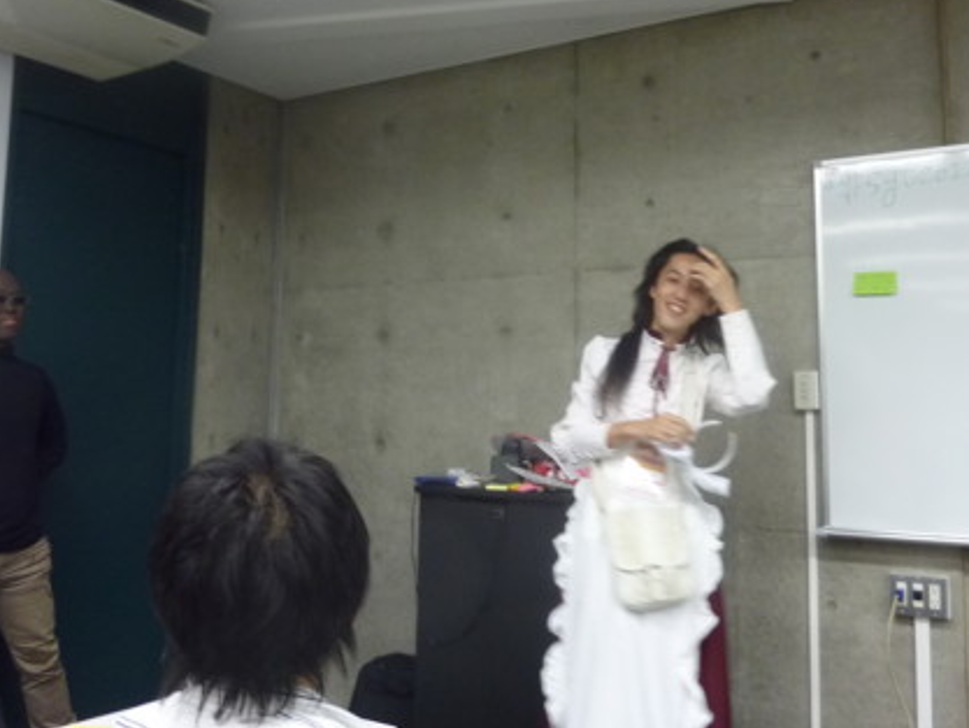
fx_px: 1008
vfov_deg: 39.5
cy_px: 284
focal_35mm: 36
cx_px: 435
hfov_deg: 51.3
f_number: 3.3
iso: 250
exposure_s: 1/30
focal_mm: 4.1
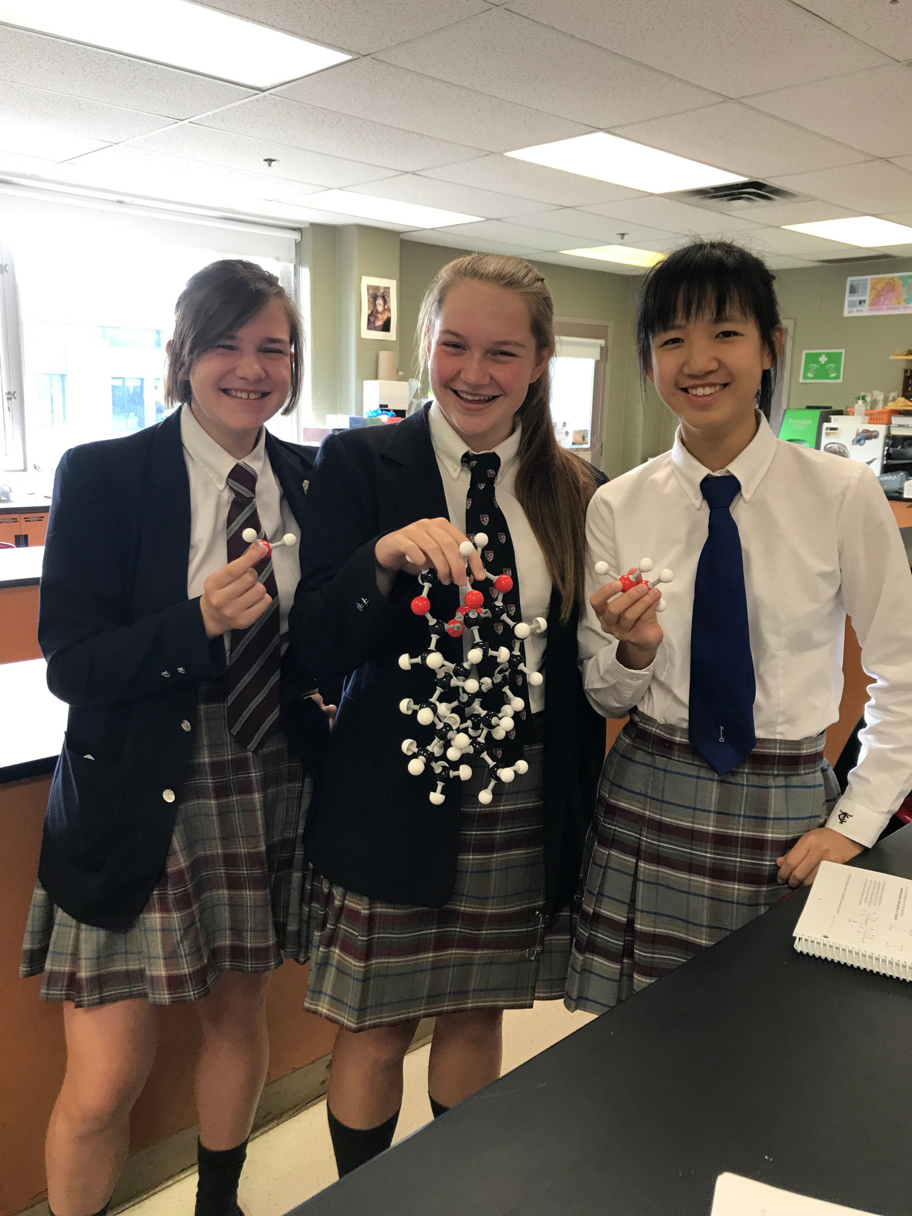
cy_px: 608
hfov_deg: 49.7
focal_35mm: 28
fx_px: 984
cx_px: 456
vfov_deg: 63.4
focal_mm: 3.99
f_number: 1.8
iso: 25
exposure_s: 1/30
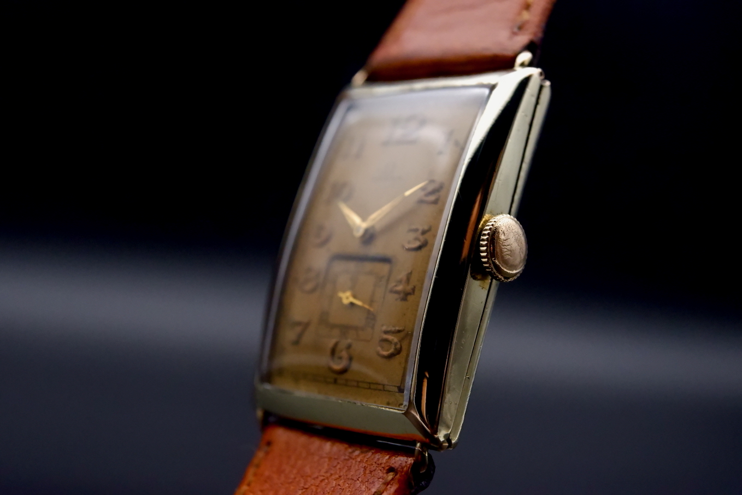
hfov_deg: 43.6
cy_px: 248
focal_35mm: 45
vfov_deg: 29.9
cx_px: 371
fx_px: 927
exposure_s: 1/4000
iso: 6400
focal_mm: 30.2
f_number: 6.4
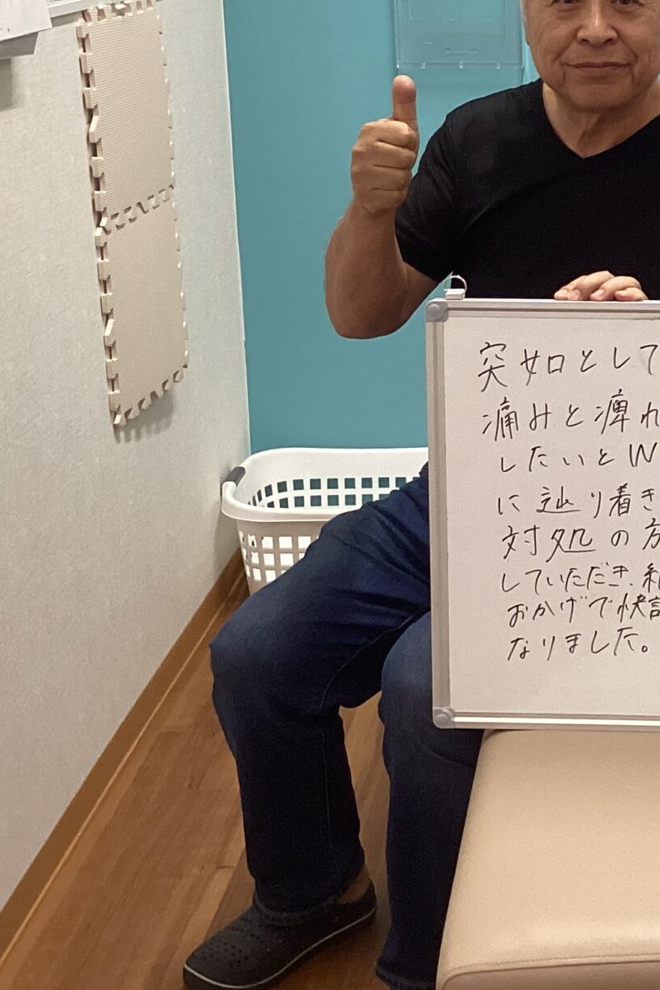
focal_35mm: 68
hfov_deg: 19.2
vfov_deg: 29.4
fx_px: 1870
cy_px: 326
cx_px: 728
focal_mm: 3.3
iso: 200
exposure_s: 1/50
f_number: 2.4
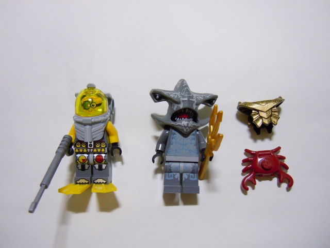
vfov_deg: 41.8
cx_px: 165
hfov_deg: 54.0
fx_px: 324
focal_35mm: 34
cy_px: 124
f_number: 3.6
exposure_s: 1/20
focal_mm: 6.2
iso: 400
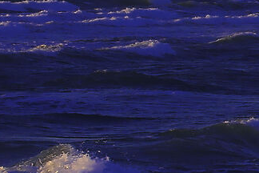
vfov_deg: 3.6
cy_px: -29
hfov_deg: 5.0
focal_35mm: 385
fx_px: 2770
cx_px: 849
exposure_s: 1/250
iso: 200
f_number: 8
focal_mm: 35
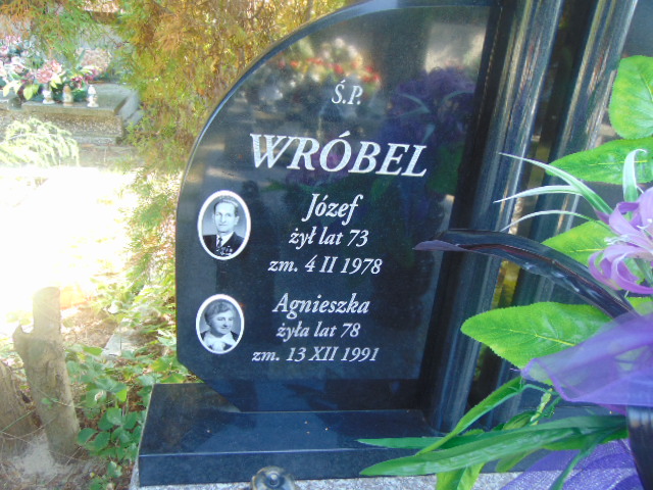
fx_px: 566
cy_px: 245
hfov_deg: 60.0
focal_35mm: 30
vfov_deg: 46.8
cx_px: 326
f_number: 3.1
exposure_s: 1/40
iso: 100
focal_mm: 5.4
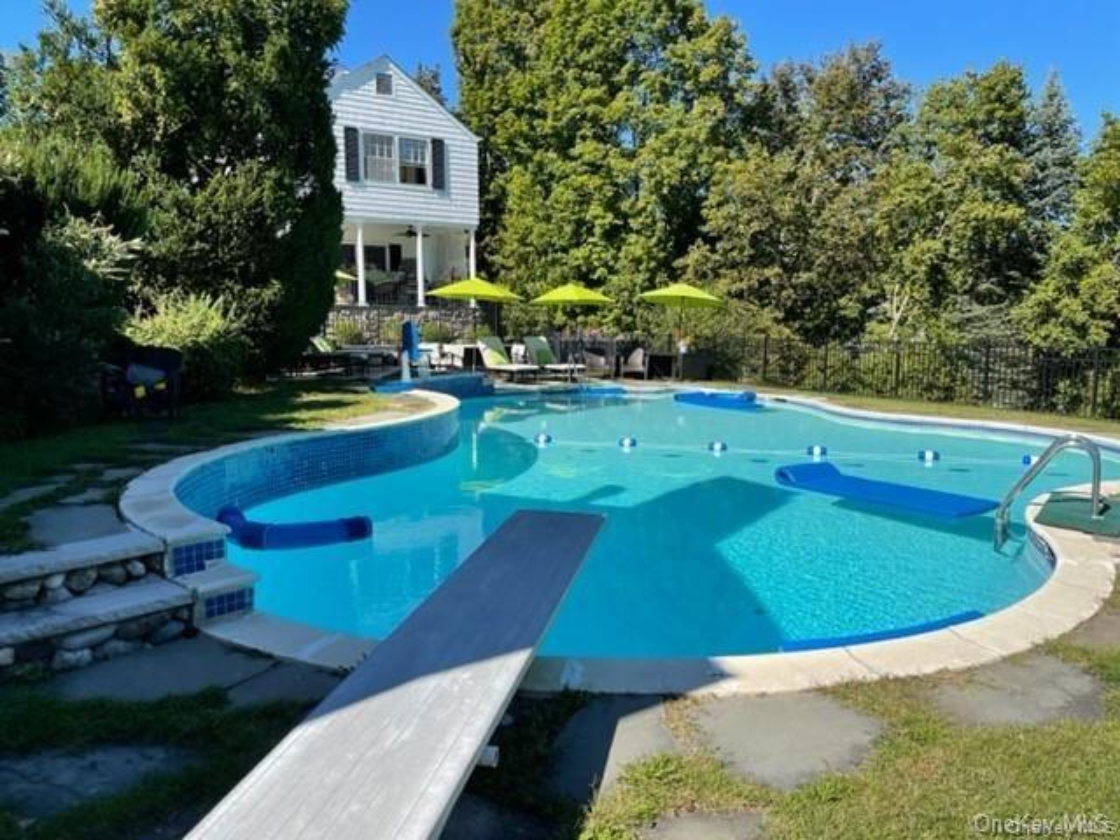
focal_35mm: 26
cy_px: 420
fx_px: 841
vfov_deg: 53.1
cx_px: 560
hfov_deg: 67.3
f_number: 1.6
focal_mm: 5.1
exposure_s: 1/2336
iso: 32
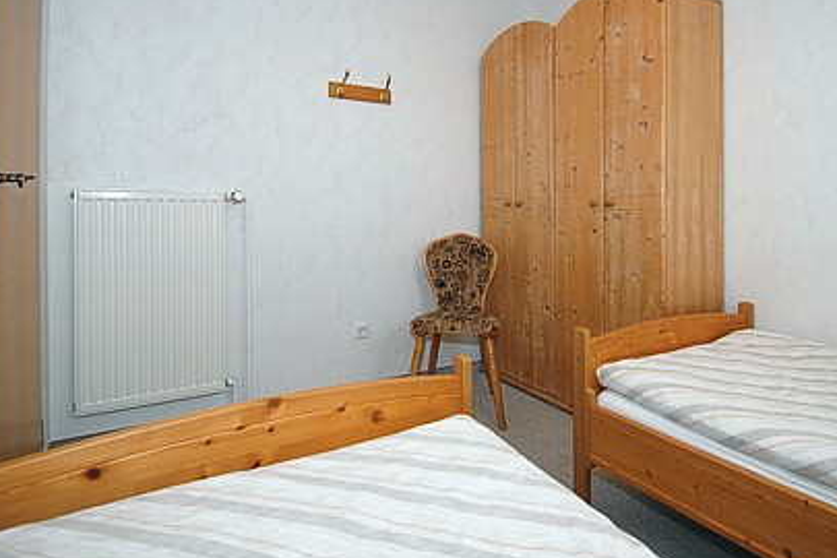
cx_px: 446
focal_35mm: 20
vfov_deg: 61.9
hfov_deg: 83.9
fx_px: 465
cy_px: 267
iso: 400
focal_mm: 12
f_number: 4
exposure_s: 1/80
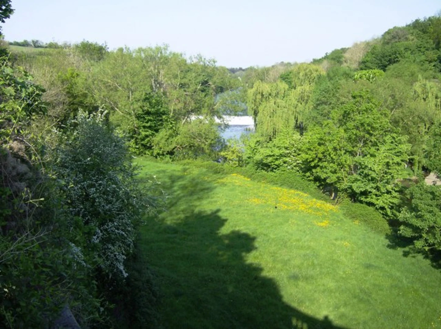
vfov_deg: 39.5
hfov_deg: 51.5
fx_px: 458
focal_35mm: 36
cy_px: 164
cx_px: 220
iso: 100
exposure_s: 1/384
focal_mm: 6
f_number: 4.7
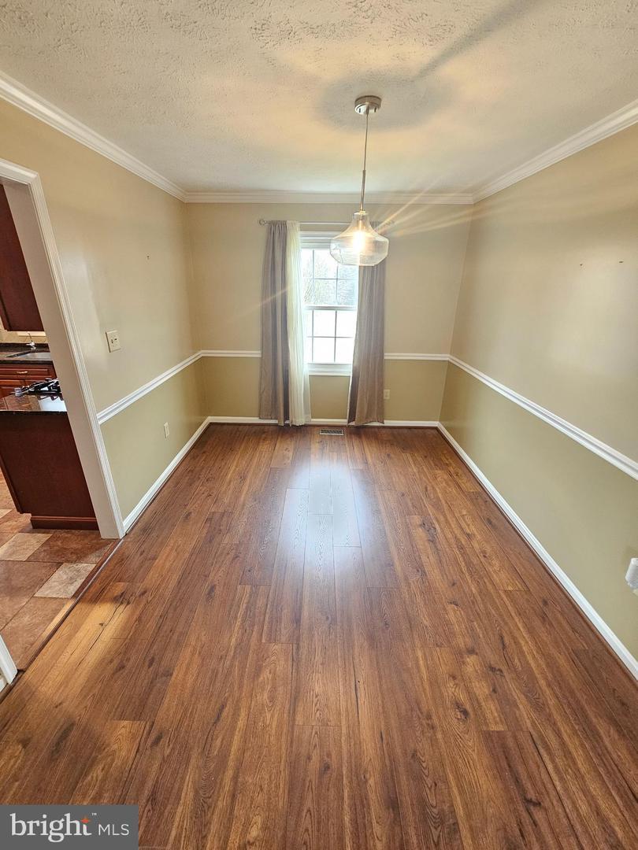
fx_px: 319
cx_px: 319
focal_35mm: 13
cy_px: 425
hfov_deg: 89.9
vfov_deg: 106.2
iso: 320
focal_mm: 2.2
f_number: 2.2
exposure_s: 1/30
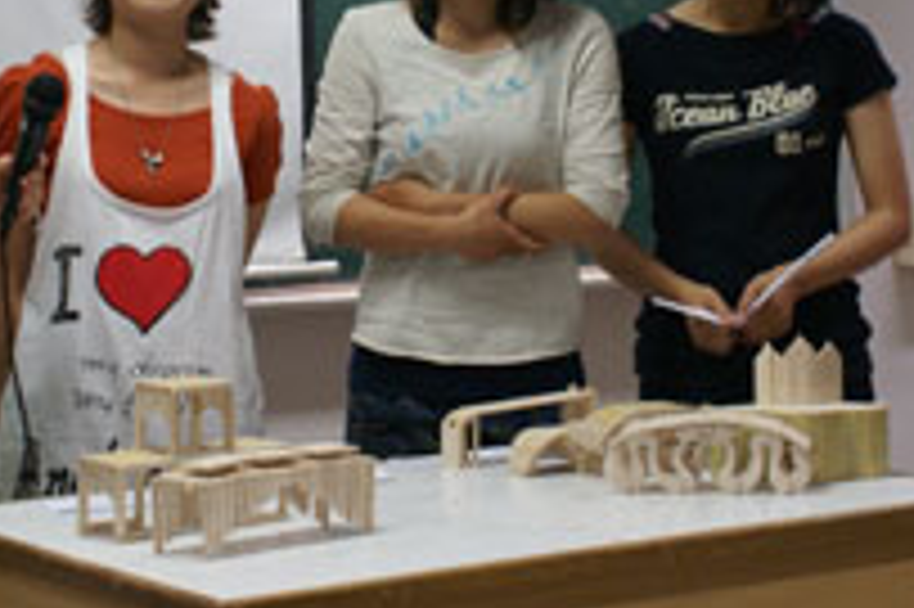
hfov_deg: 20.4
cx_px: 464
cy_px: 43
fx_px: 2537
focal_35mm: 100
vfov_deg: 13.5
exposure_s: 1/50
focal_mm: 30
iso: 200
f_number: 5
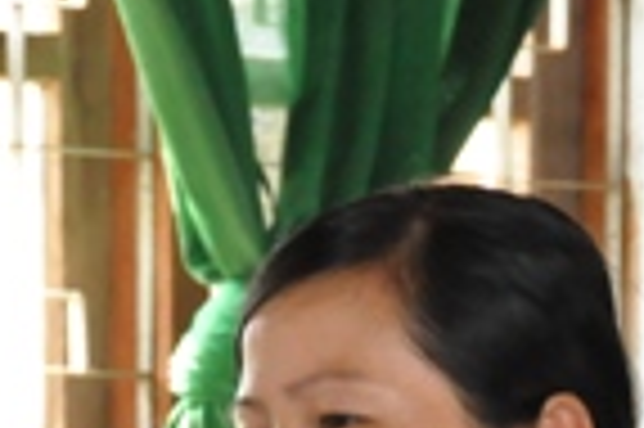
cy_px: 732
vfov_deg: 2.9
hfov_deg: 4.4
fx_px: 8380
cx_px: 441
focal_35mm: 469
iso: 3200
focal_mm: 70
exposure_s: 1/200
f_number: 8
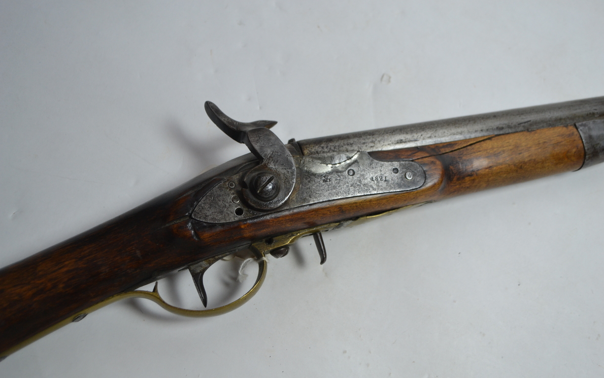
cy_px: 192
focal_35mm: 37
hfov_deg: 52.7
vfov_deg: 34.4
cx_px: 302
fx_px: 609
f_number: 4
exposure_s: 1/30
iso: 400
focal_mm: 24
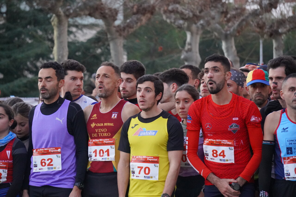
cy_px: 98
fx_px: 1541
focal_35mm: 188
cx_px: 148
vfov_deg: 7.3
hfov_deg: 11.0
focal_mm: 125
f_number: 5.6
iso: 6400
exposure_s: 1/160
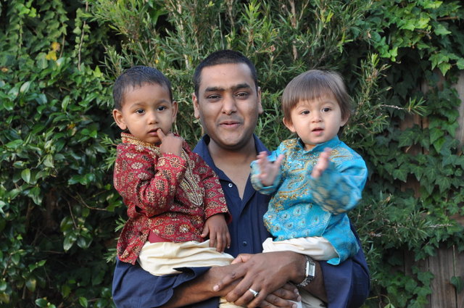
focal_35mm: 93
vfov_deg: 14.7
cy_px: 154
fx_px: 1197
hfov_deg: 21.9
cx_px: 232
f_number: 5.3
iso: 400
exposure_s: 1/60
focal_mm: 62
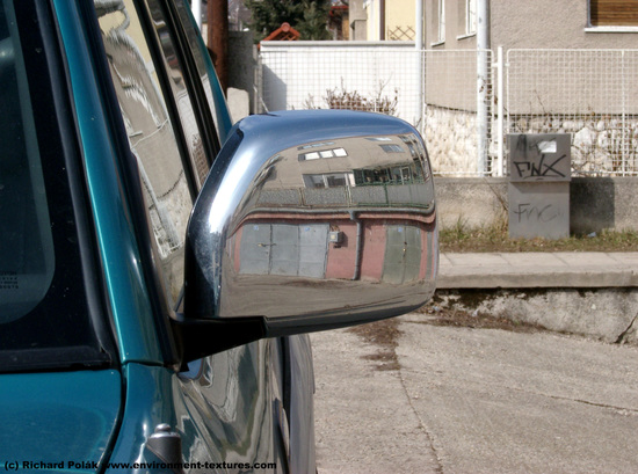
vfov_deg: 13.2
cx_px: 319
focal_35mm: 112
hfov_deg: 17.6
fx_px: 2058
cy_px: 237
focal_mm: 22.8
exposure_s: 1/320
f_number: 9.2
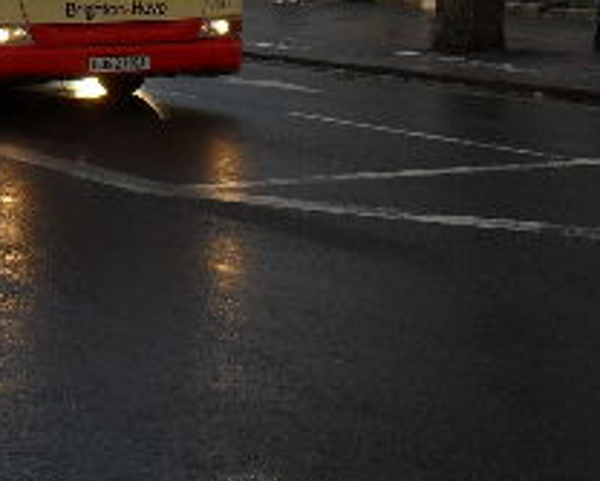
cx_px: 107
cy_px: -37
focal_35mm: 121
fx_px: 2152
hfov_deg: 15.8
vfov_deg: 12.6
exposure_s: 1/350
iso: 100
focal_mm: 6.3
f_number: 3.2
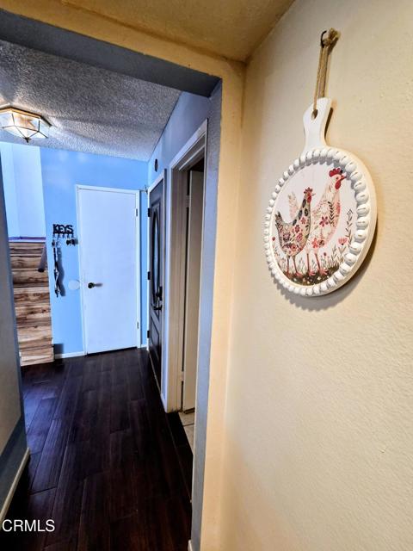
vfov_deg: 106.2
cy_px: 276
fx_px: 207
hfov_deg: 89.9
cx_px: 206
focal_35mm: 13
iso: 250
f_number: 2.2
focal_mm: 2.2
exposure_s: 1/60
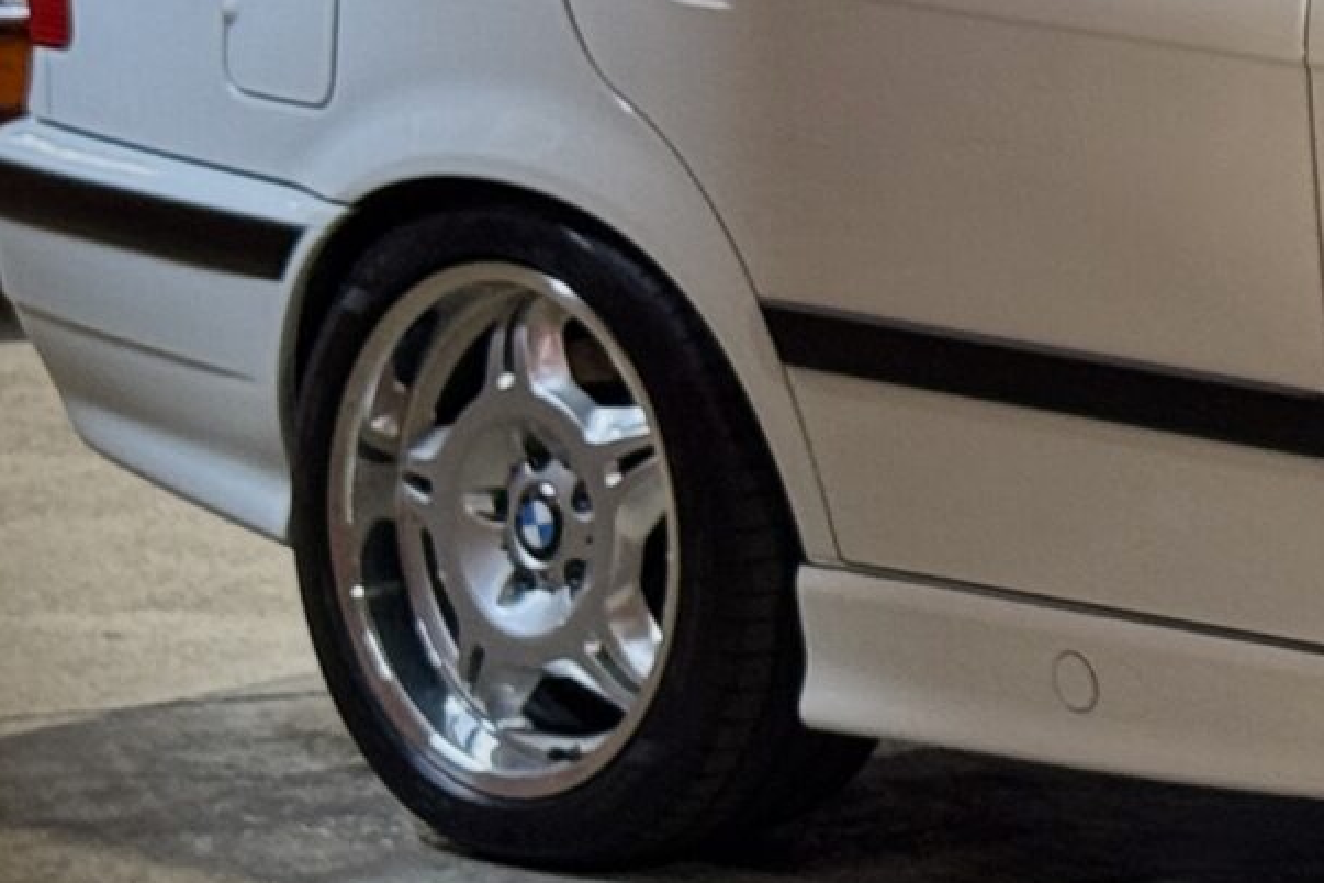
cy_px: -143
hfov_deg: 9.2
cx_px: 2422
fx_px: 7796
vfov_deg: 6.4
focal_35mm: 212
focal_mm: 6.76
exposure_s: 1/50
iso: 160
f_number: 1.78
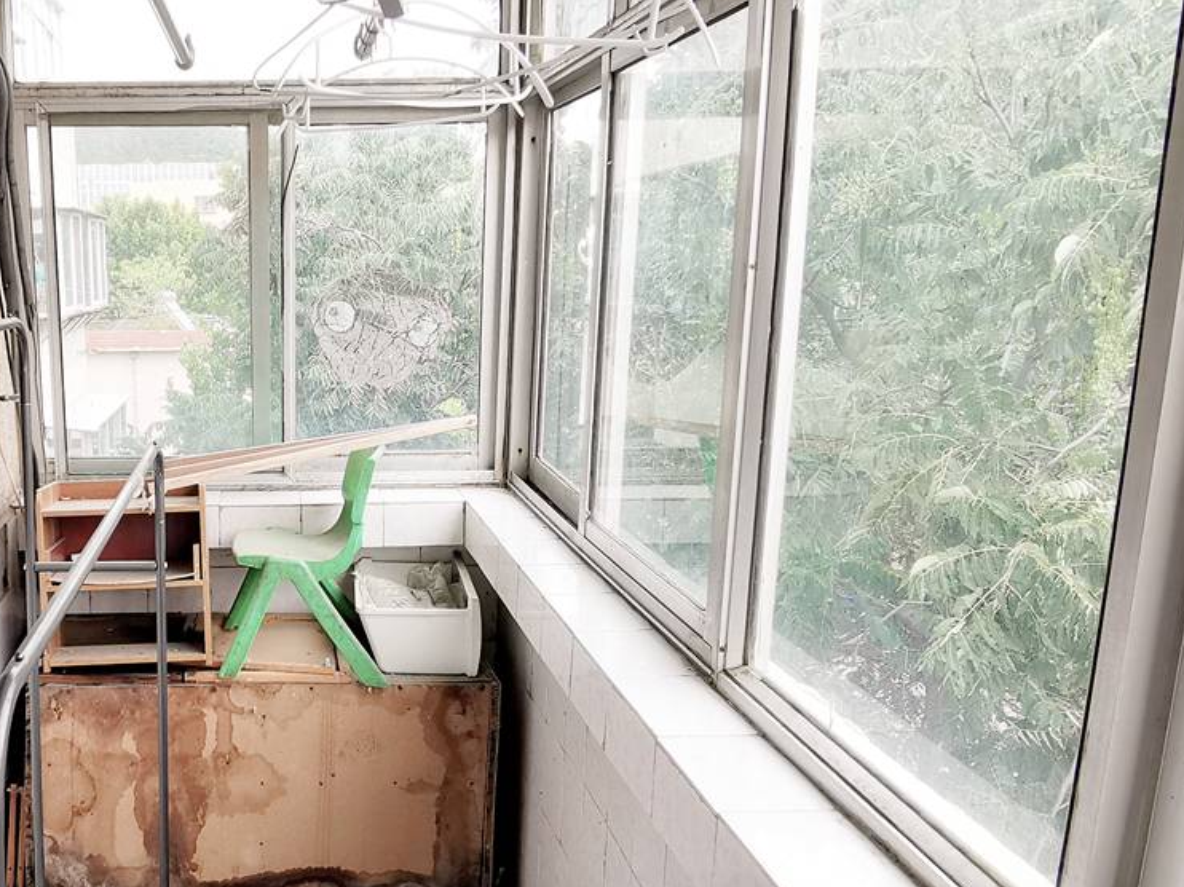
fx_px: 1128
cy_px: 528
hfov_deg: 52.2
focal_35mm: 33
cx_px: 257
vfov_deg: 42.7
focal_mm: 2.26
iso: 50
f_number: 2.2
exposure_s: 1/100
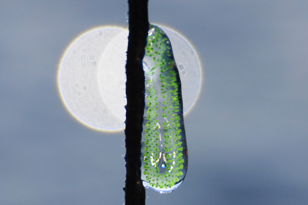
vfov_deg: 3.7
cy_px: 102
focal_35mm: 375
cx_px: 154
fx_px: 3207
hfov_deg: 5.5
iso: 100
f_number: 6.3
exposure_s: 1/400
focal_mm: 250
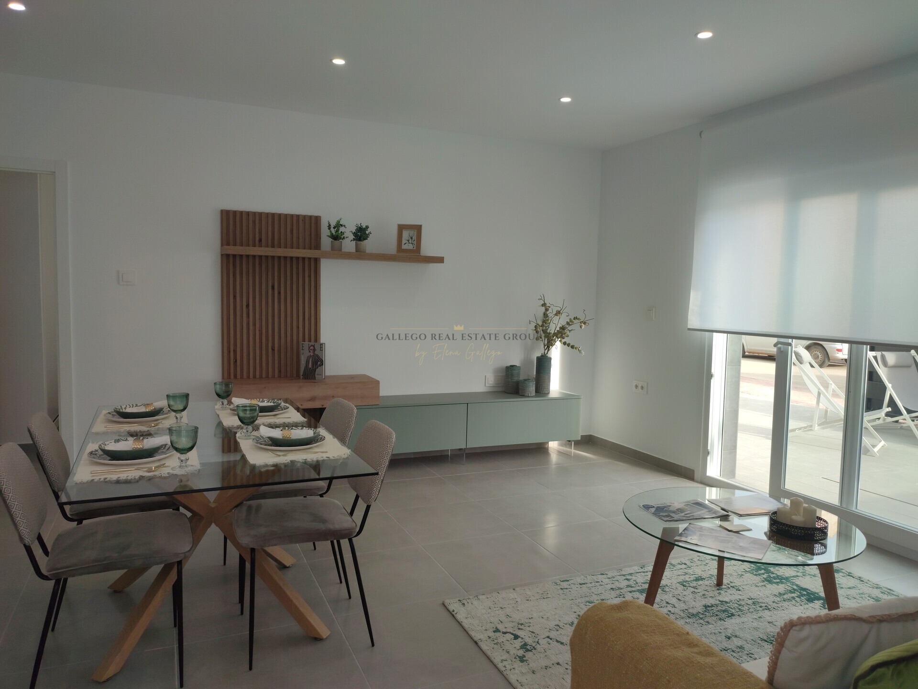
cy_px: 344
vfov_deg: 54.9
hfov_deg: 69.4
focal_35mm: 25
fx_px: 663
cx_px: 459
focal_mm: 6.04
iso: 50
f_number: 1.9
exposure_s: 1/136
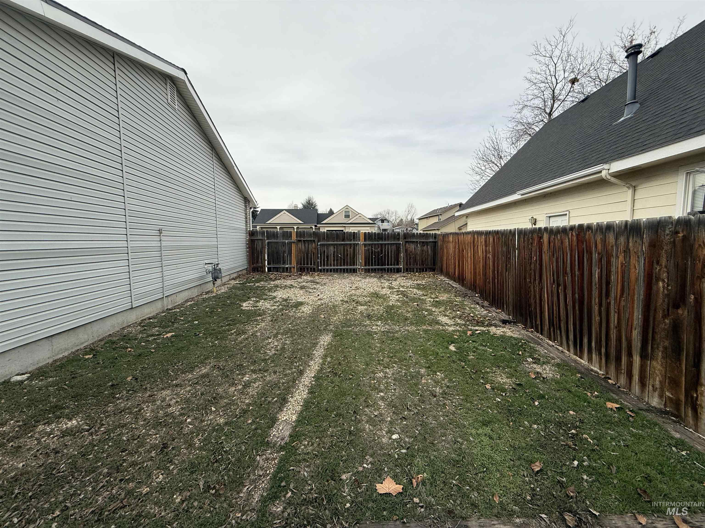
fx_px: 285
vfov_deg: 85.7
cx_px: 352
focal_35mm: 14
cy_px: 264
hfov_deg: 102.1
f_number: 2.2
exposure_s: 1/1105
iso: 50
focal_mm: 2.22
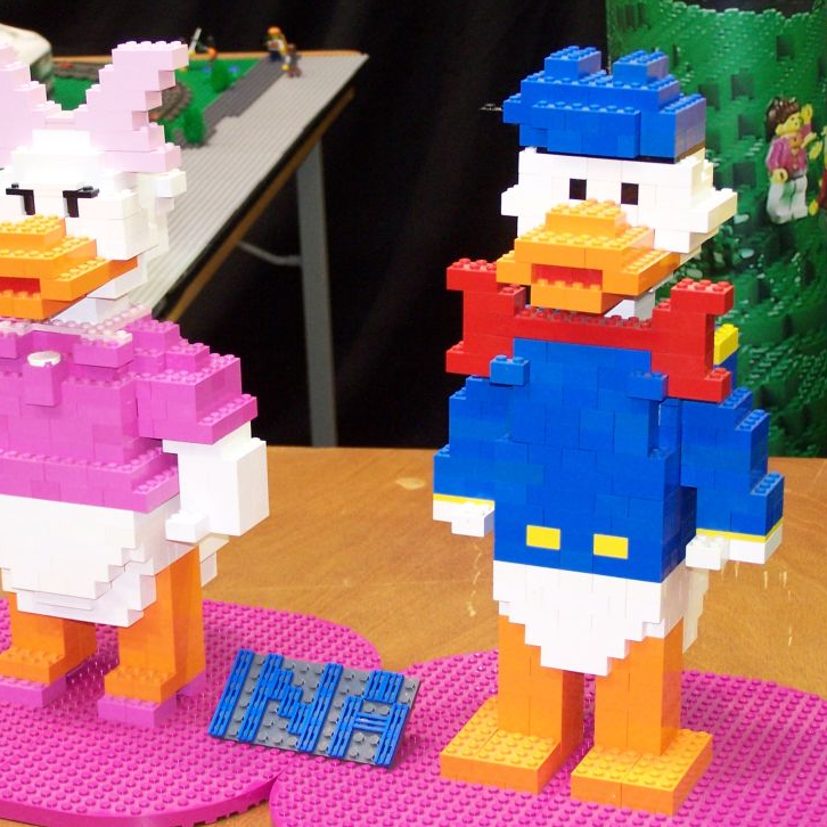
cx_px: 314
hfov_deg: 20.1
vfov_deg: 20.2
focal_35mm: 86
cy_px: 427
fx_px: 2325
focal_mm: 11.5
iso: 140
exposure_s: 1/10
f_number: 3.2
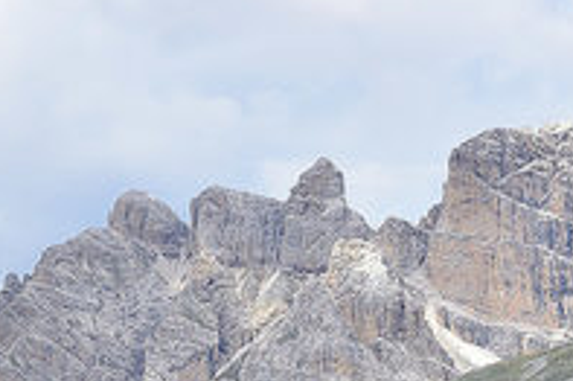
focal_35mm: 146
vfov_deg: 9.1
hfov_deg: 14.1
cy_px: 566
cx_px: 207
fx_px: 2322
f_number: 7.1
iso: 100
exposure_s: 1/200
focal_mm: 32
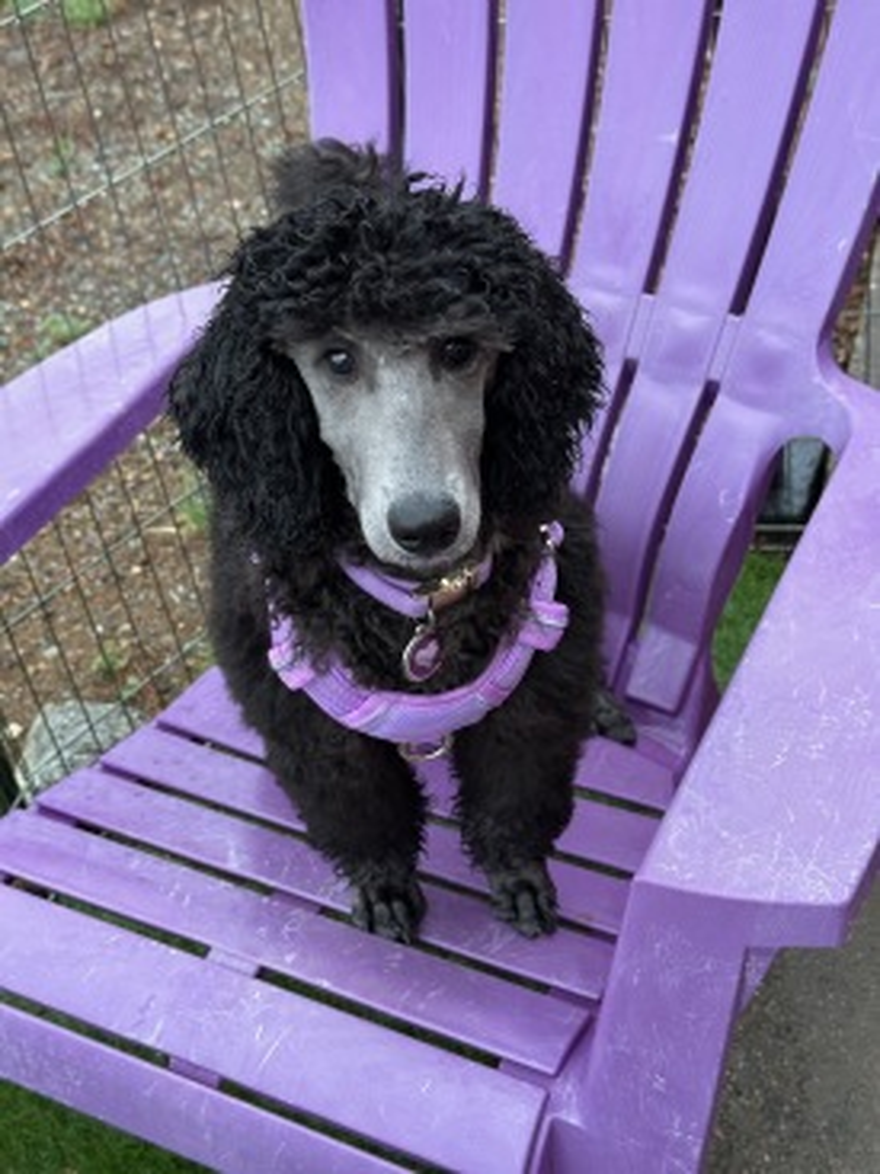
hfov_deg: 30.2
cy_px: 587
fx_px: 1628
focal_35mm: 48
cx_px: 440
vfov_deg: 39.7
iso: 160
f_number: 1.78
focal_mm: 6.86
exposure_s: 1/60
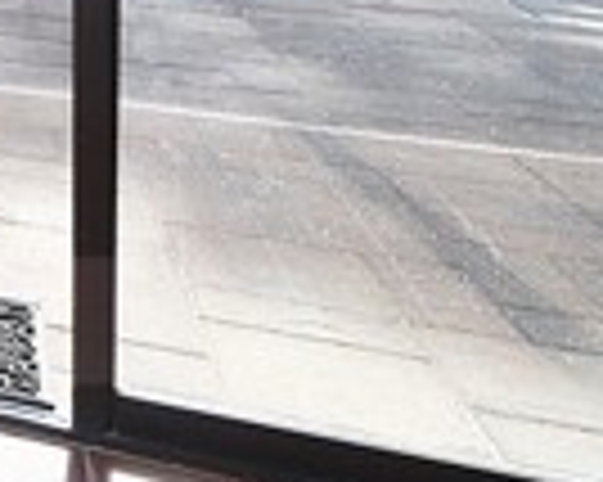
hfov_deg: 15.9
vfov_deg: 19.5
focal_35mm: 67
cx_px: -788
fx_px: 1195
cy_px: -264
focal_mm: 10
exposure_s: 1/25
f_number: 9
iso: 200
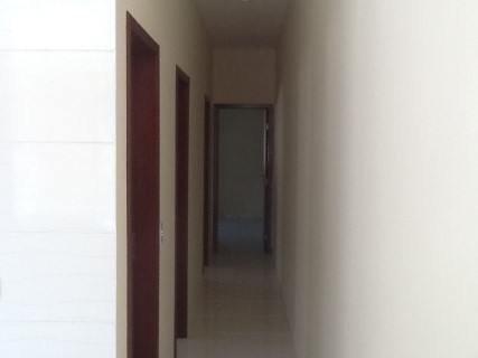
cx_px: 239
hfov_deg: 43.0
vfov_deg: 32.9
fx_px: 607
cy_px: 179
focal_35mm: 44
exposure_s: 1/120
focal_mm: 2.03
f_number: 2.4
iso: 80
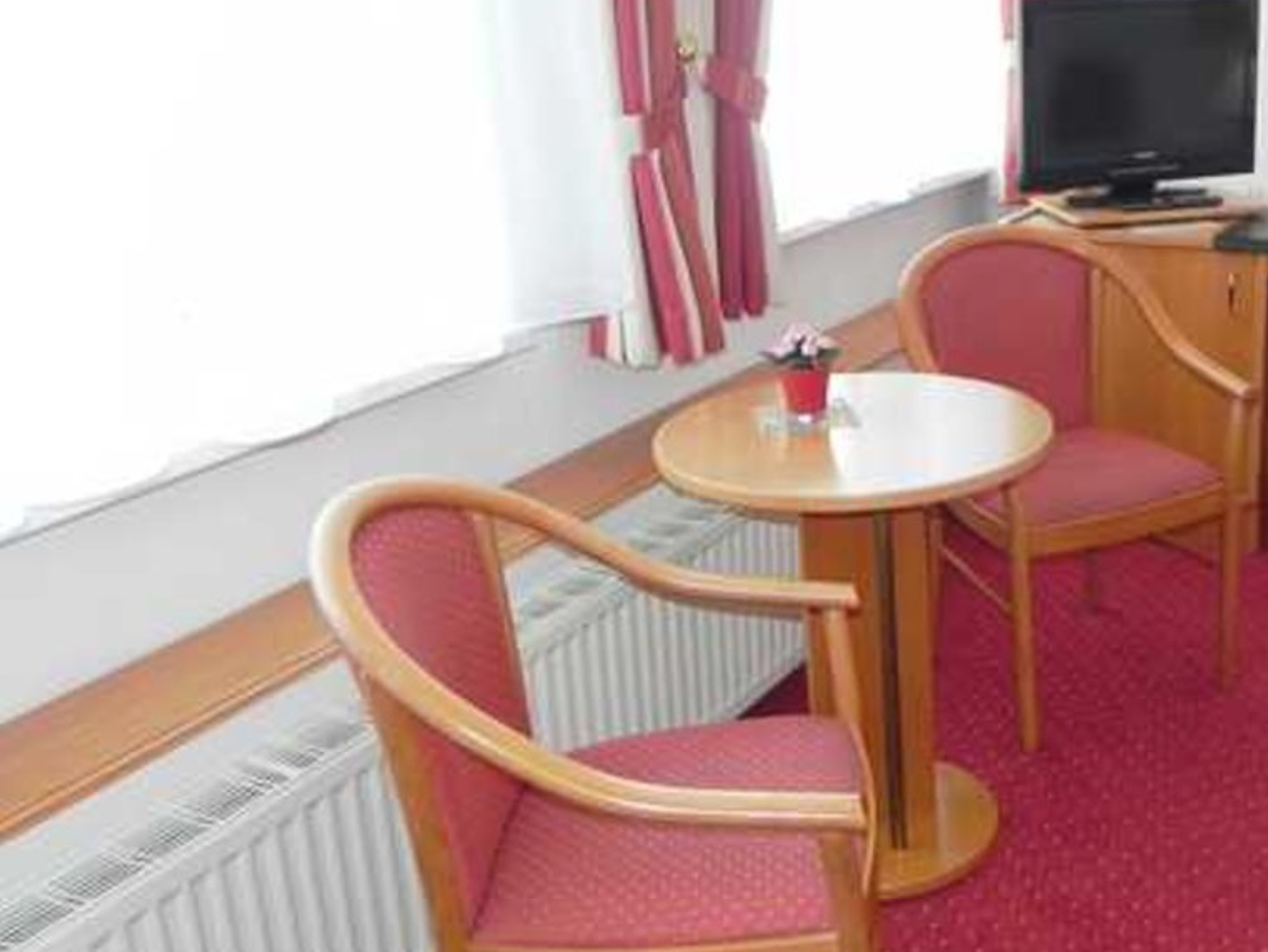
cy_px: 448
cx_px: 998
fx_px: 1502
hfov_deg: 43.8
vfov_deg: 35.1
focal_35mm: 41
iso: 160
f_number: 3.2
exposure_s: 1/68.2
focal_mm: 4.6
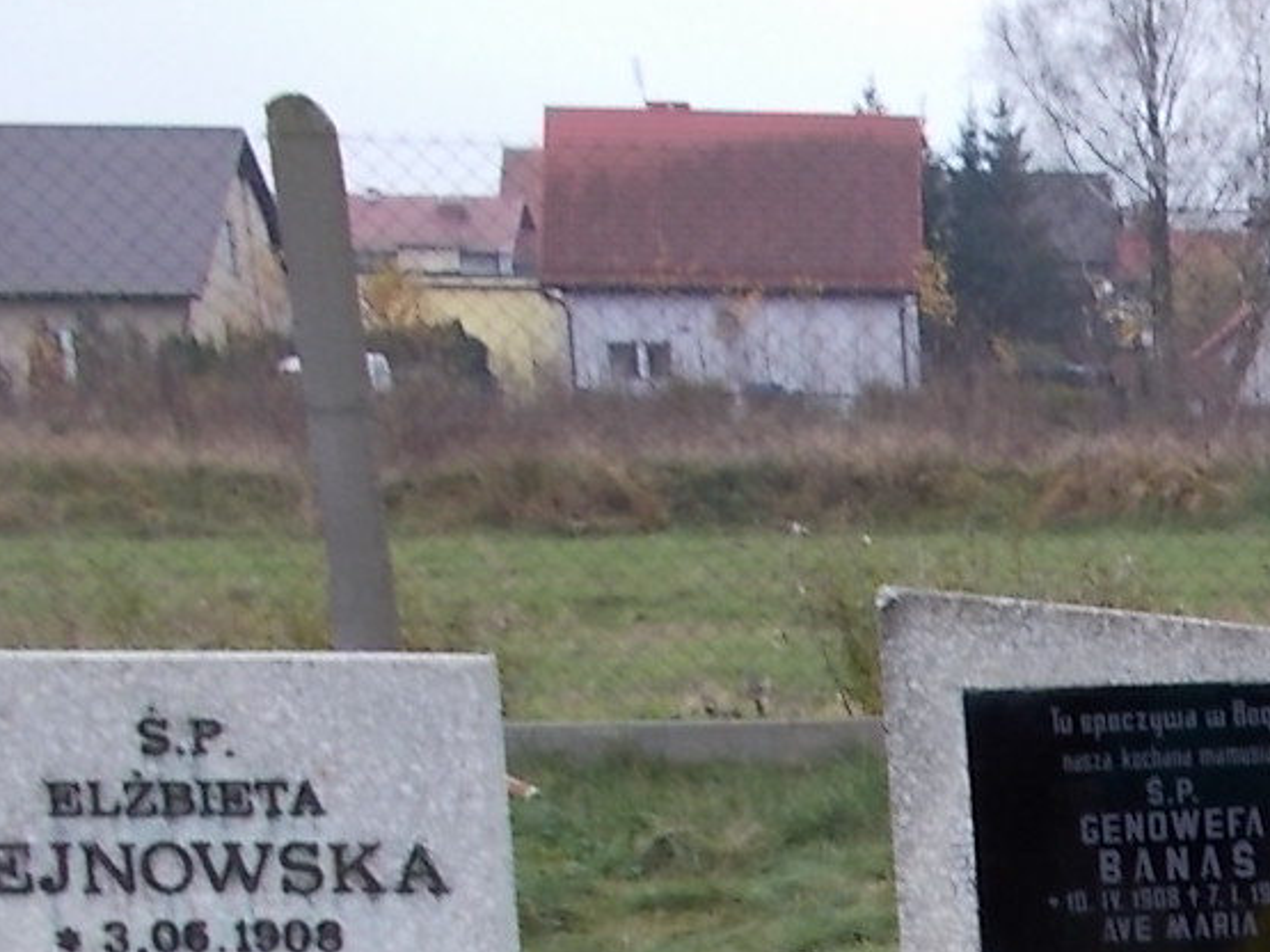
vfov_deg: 18.4
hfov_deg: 23.3
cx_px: 1604
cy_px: 1197
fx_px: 2751
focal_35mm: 75
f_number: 3.2
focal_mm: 4.6
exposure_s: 1/40
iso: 80
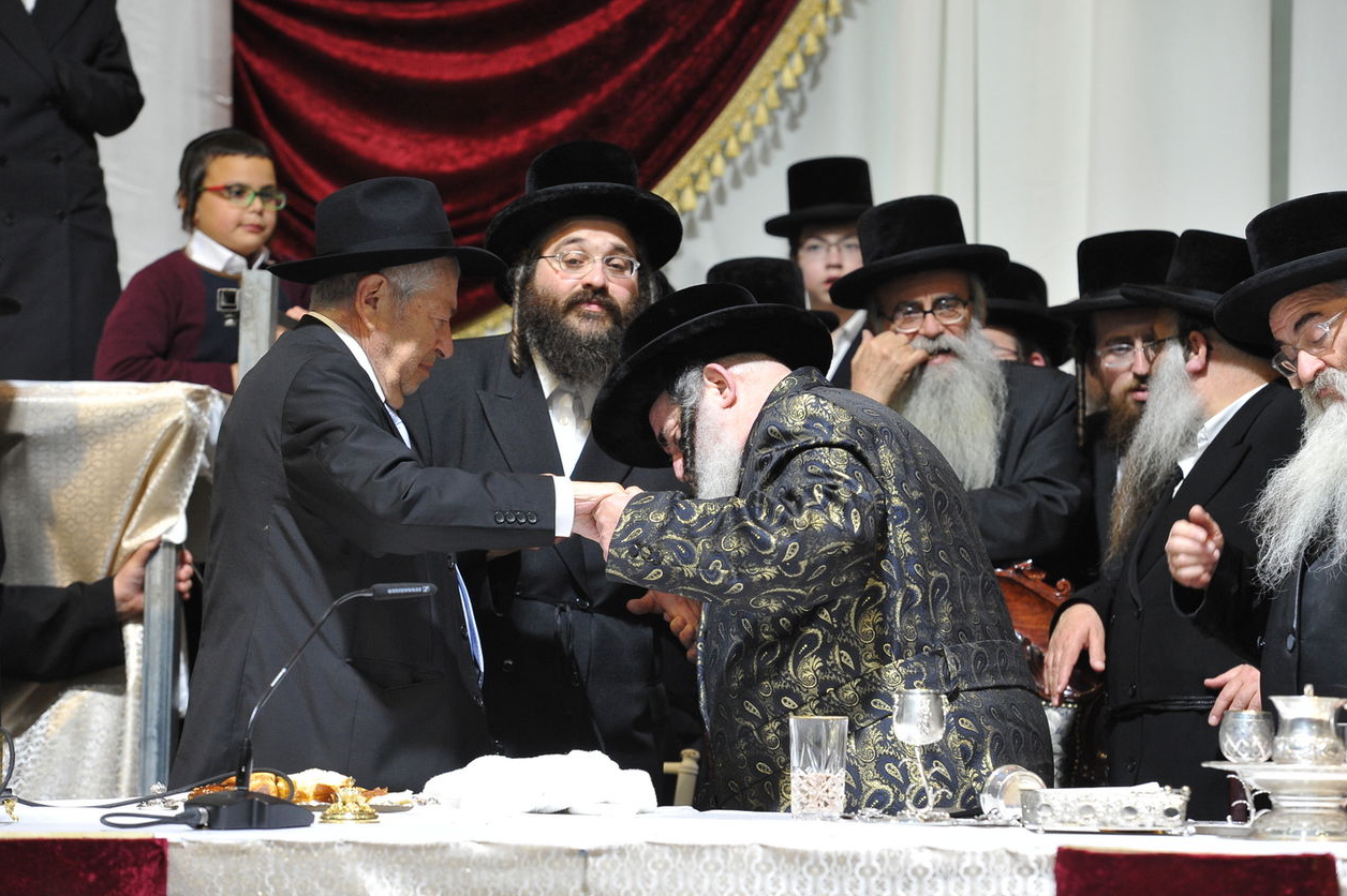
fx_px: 5834
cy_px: 409
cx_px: 730
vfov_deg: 8.8
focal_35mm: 156
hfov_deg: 13.2
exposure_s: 1/160
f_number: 4.5
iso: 1600
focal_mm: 140
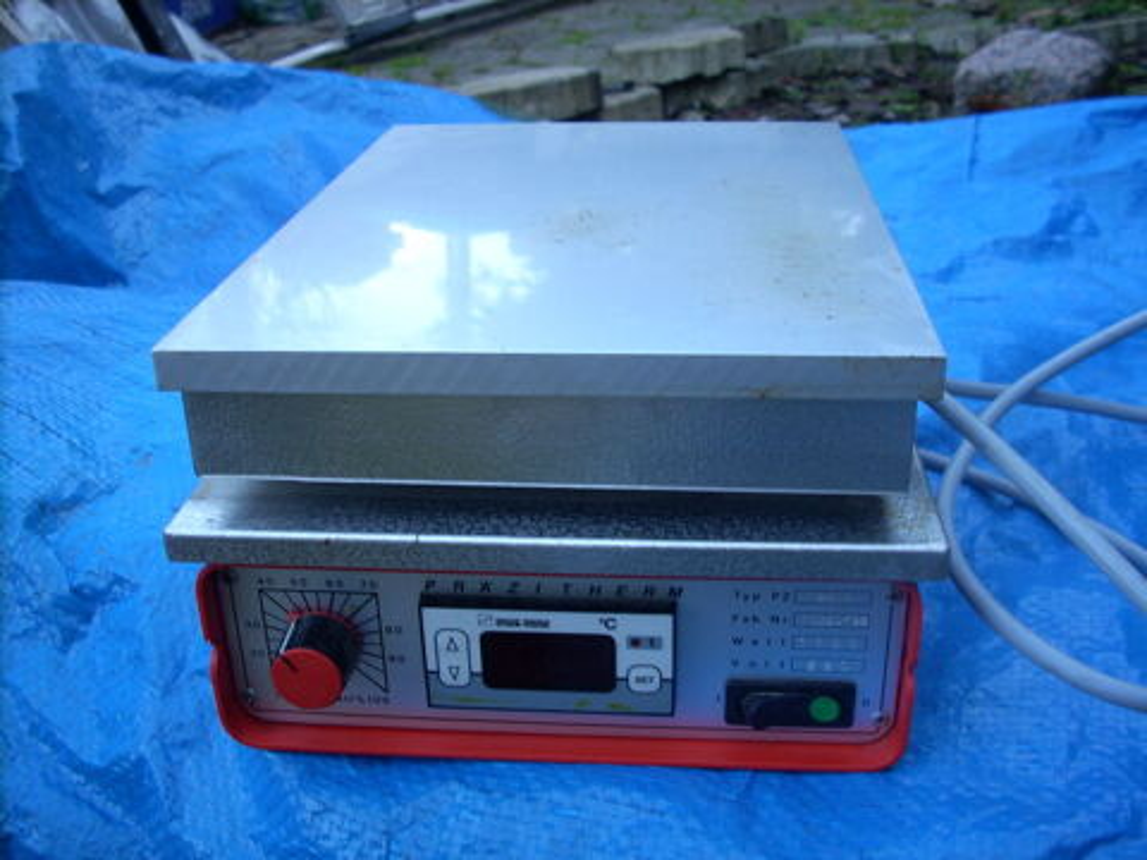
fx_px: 1226
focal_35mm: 37
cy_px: 430
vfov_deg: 38.7
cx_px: 574
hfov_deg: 50.1
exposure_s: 1/55
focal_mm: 6.2
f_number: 2.8
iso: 64
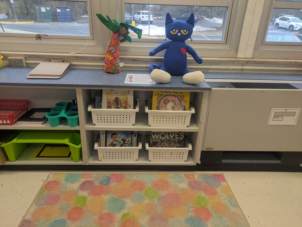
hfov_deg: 69.4
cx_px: 151
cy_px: 114
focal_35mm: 25
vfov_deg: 54.9
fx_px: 218
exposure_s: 1/120
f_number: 1.89
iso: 67
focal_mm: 5.43
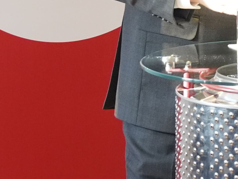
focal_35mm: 270
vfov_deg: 5.4
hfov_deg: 7.1
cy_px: -140
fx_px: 1856
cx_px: 436
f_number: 4
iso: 3200
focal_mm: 59
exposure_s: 1/125
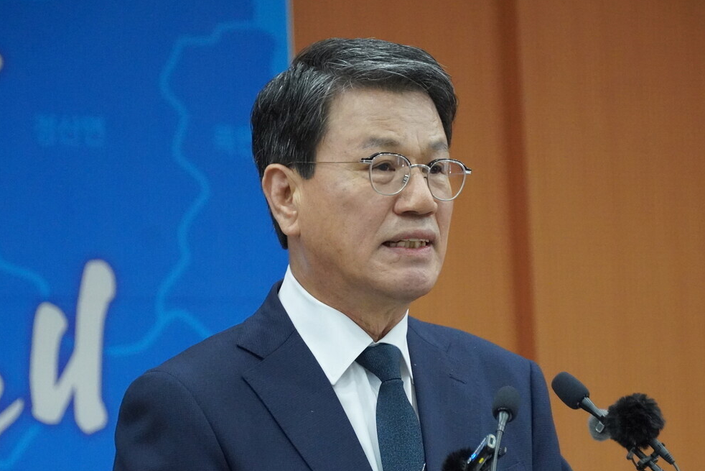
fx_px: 3636
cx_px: 376
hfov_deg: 11.1
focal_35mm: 186
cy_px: 290
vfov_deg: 7.4
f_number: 5.6
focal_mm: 95
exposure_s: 1/160
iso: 6400
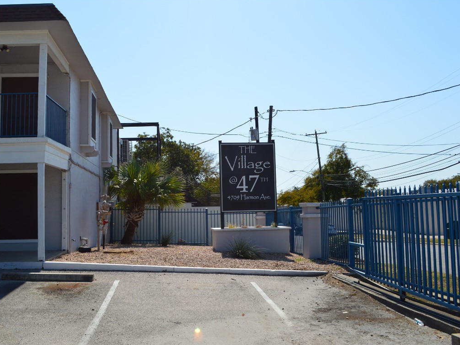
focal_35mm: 33
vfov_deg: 43.0
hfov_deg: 55.2
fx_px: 439
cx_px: 199
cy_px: 172
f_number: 11
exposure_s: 1/500
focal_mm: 20
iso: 280
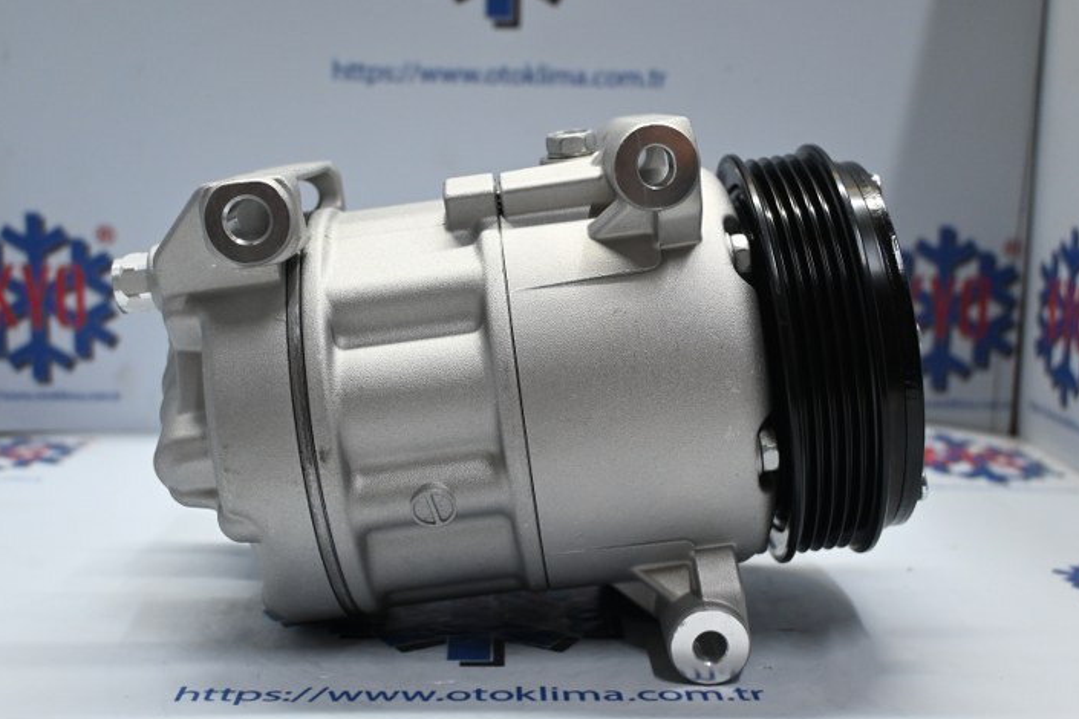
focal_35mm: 43
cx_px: 533
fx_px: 1276
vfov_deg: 31.5
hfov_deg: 45.8
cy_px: 354
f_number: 4.2
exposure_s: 1/125
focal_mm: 25
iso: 1250
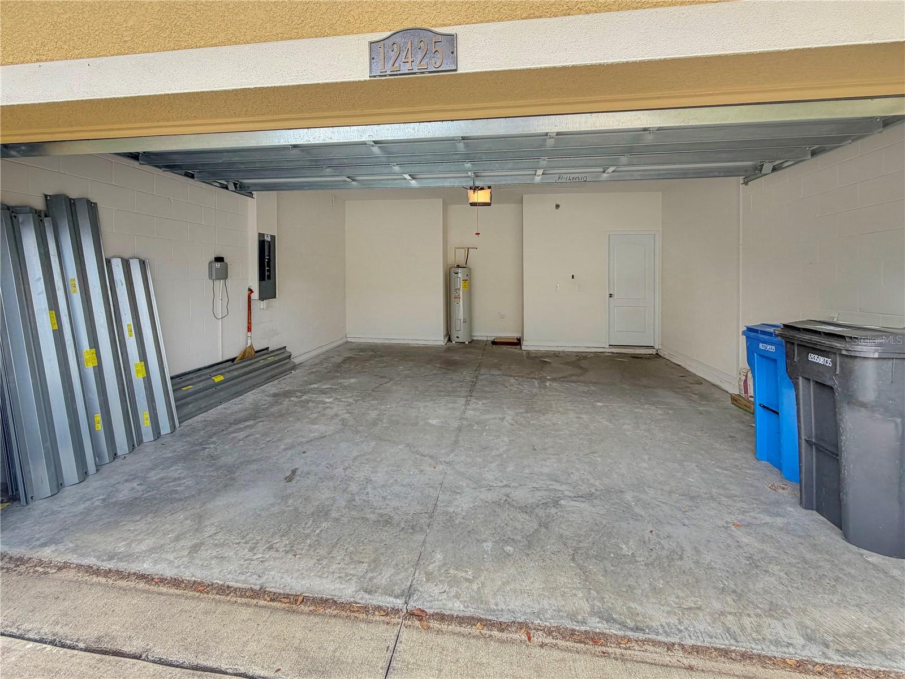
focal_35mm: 14
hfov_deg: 102.1
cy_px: 340
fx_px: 366
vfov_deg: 85.7
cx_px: 452
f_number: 2.2
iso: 50
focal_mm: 2.22
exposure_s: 1/502
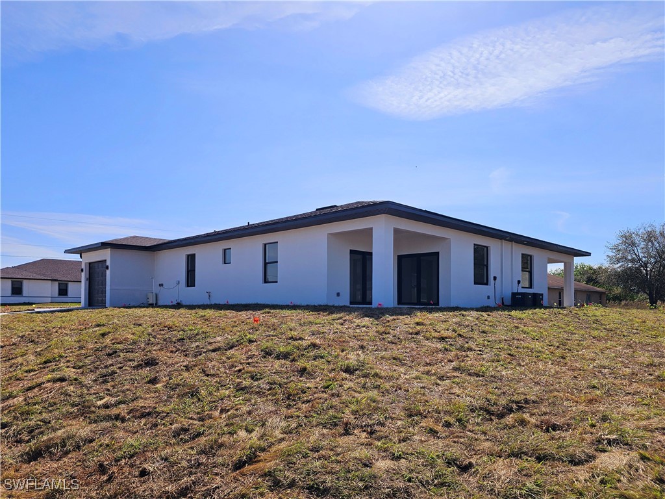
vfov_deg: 58.9
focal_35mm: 23
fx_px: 442
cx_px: 332
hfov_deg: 73.9
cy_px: 250
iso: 10
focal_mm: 6.3
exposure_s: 1/1667
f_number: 1.7
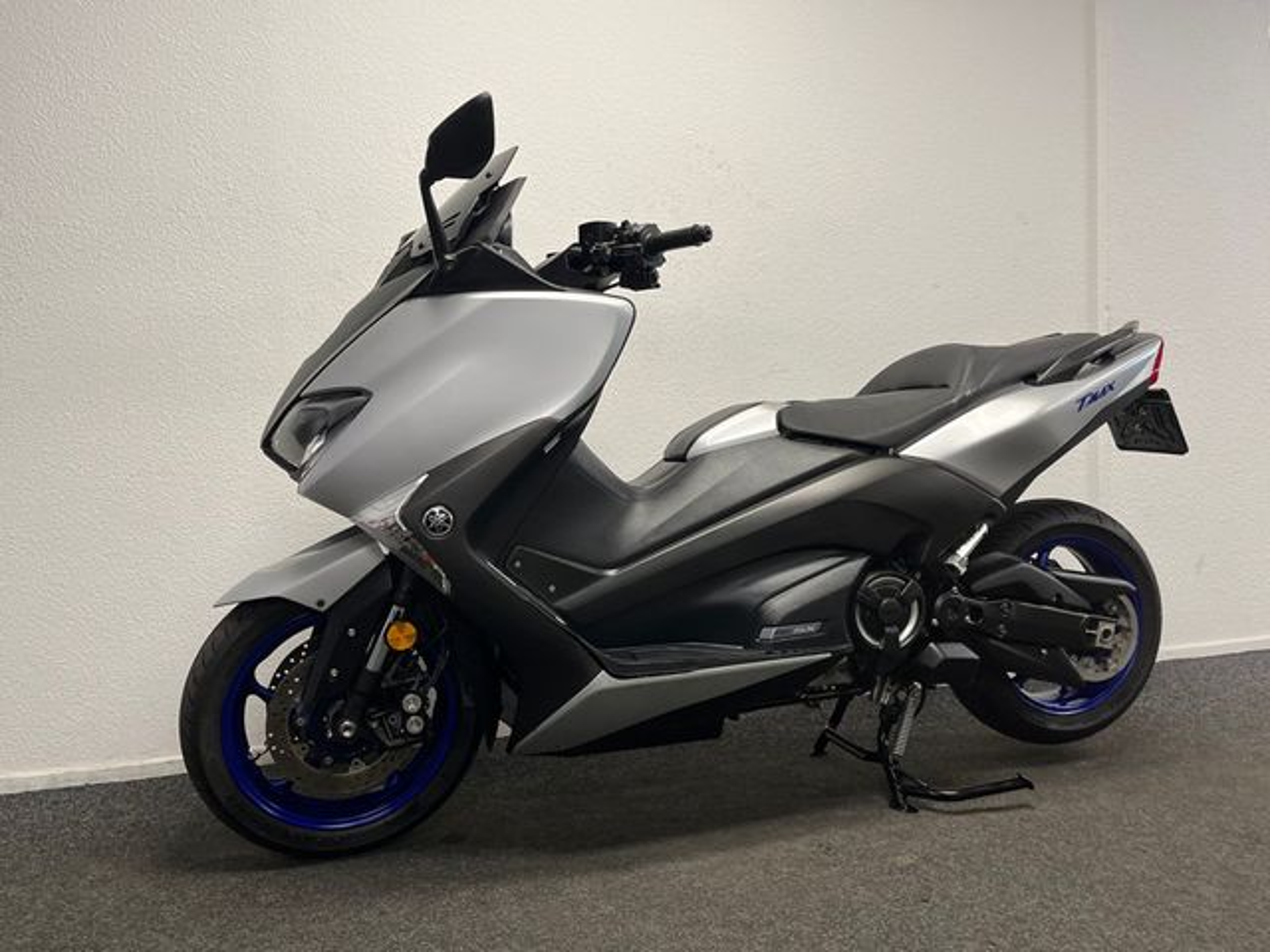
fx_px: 954
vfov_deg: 53.1
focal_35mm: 26
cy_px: 476
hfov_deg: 67.3
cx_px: 635
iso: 125
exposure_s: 1/100
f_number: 1.6
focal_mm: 5.1
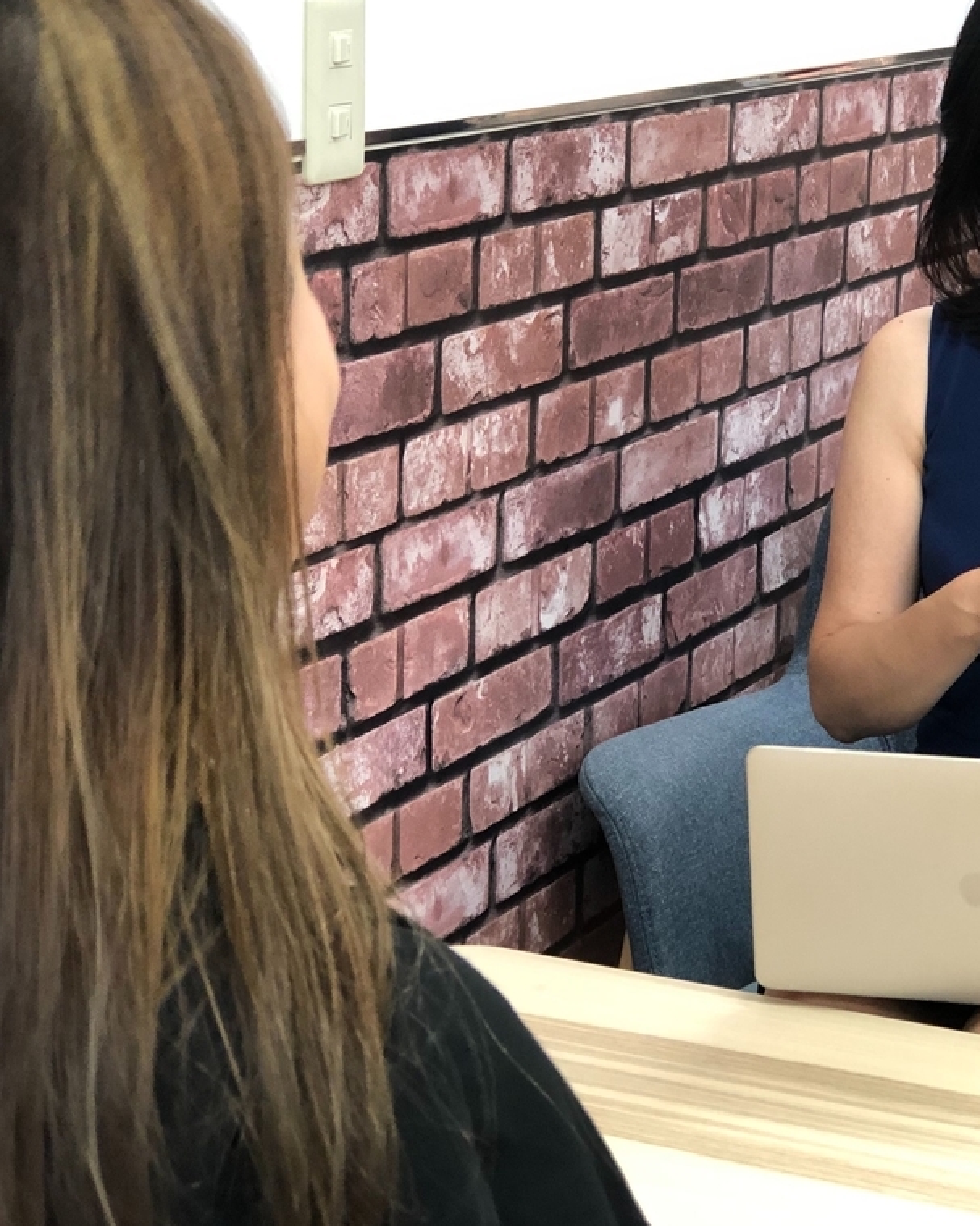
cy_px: 530
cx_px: 691
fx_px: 3191
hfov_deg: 17.4
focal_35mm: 88
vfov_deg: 21.7
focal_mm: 6.6
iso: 160
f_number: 2.8
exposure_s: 1/30
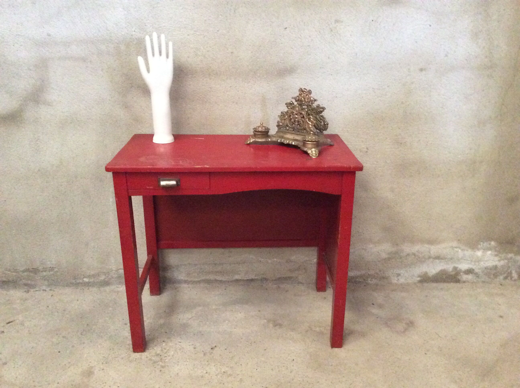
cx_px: 260
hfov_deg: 56.9
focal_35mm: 32
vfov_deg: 44.1
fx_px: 480
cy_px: 194
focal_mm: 3.3
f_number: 2.4
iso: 640
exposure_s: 1/17
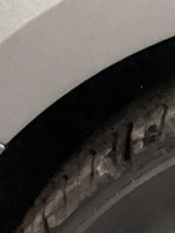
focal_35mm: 157
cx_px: 322
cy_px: 445
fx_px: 1057
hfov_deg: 9.0
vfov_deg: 11.5
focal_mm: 3
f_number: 1.8
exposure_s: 1/60
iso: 250
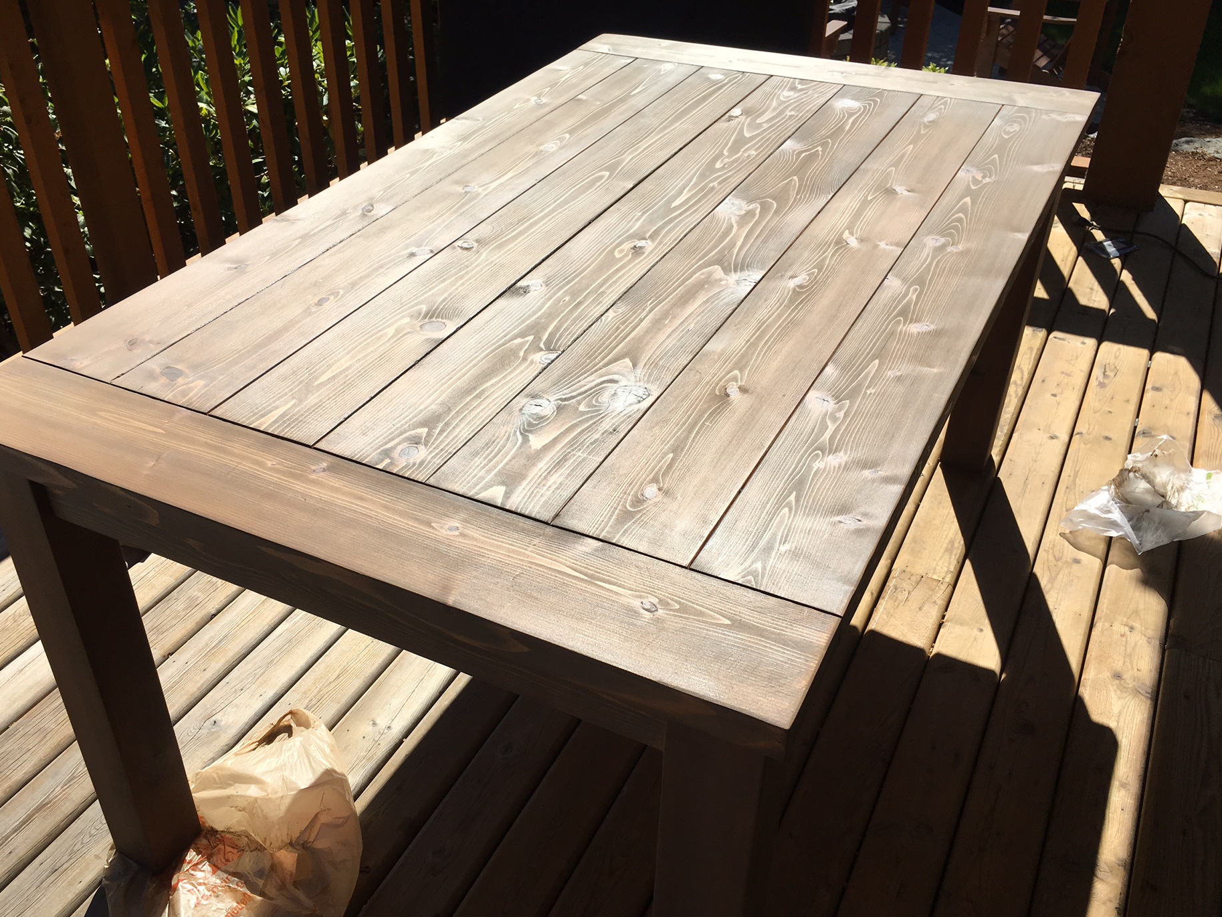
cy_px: 479
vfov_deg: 44.1
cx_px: 556
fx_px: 1130
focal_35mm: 32
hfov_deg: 56.7
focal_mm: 4.15
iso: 25
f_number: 2.2
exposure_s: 1/2137
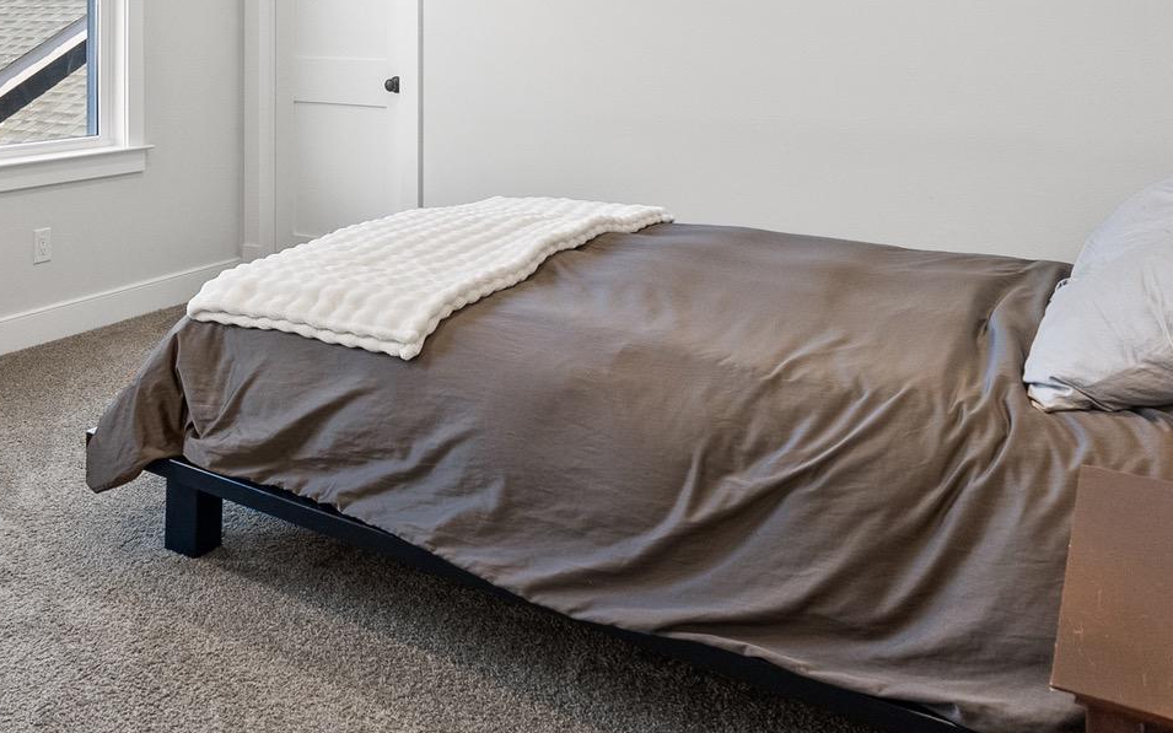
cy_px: 30
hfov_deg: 52.6
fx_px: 1119
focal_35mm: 35
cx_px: 279
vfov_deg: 33.7
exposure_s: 1/25
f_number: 6.3
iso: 800
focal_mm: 16
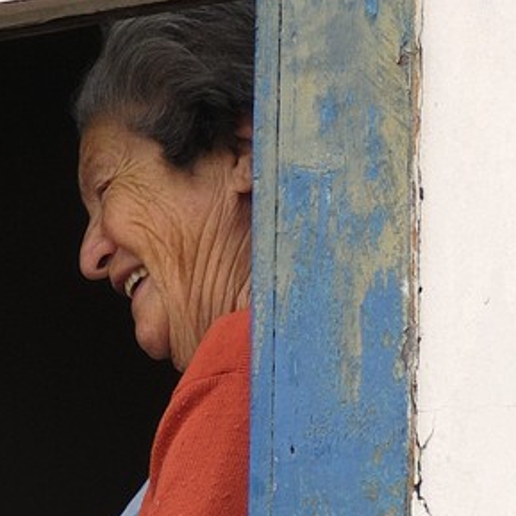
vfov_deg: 3.5
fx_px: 8331
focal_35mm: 494
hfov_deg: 3.5
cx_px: -823
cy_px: 80
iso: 100
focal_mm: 70
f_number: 6.3
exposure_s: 1/320
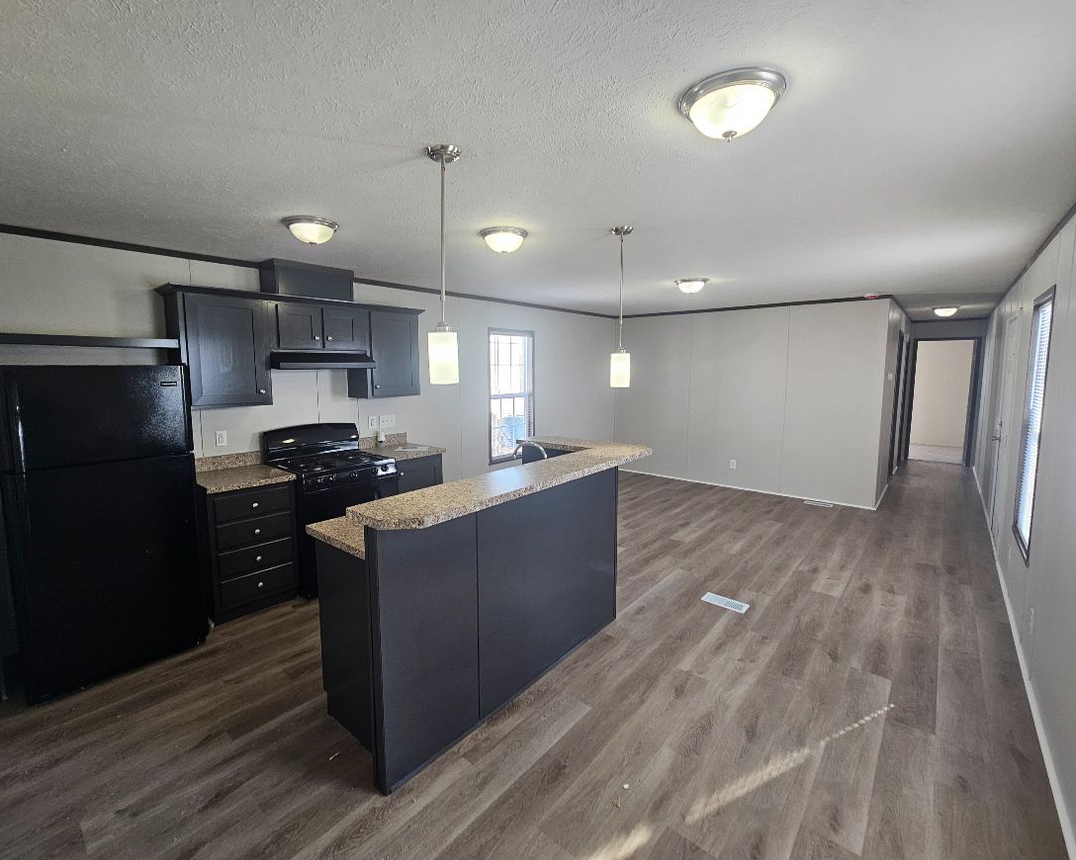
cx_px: 523
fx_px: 446
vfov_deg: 87.9
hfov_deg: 100.7
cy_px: 418
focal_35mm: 14
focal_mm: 2.2
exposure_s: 1/60
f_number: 2.2
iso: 80
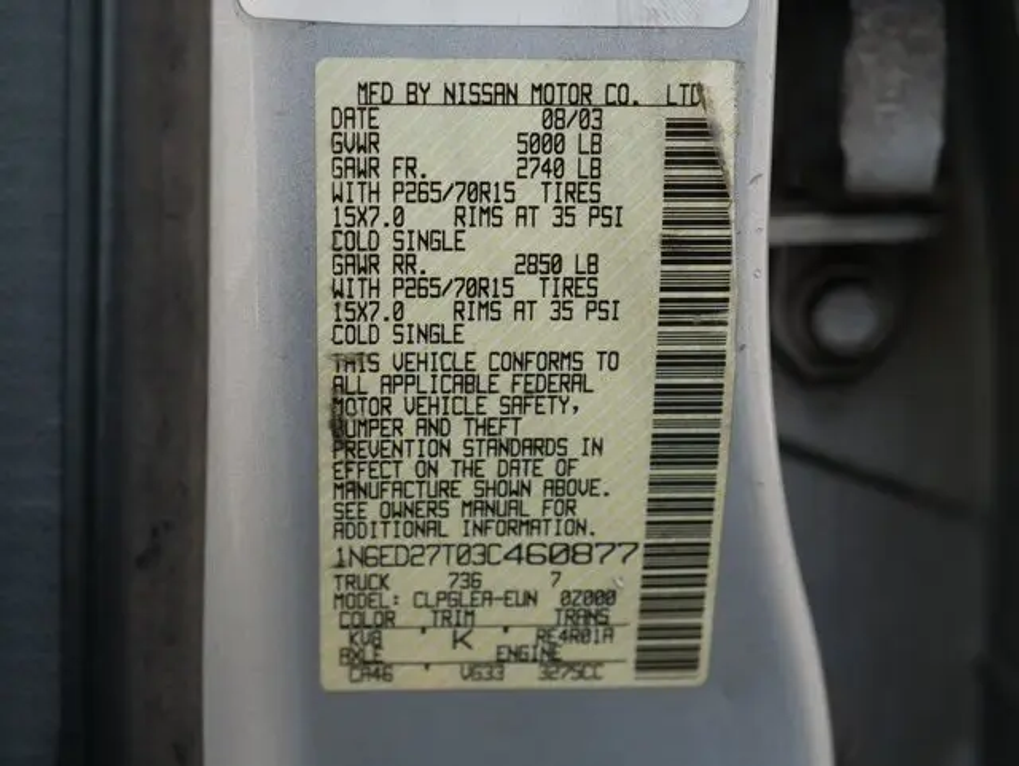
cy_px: 383
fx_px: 2003
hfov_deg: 28.5
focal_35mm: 68
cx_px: 510
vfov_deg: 21.6
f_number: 5.4
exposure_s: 1/80
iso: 200
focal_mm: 34
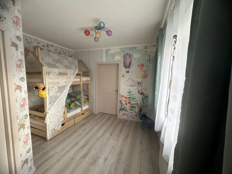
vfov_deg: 85.7
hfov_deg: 102.1
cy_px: 87
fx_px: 94
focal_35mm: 14
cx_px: 116
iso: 200
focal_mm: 2.22
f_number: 2.2
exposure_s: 1/99
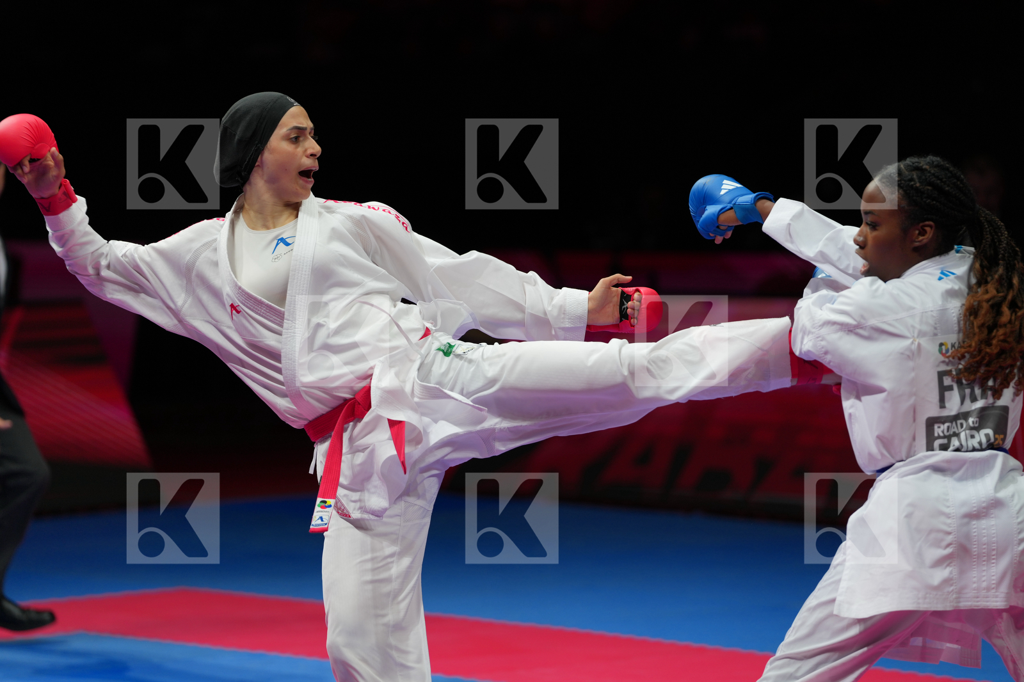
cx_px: 512
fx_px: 5119
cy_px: 341
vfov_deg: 7.6
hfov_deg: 11.4
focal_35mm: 180
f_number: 2.8
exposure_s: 1/1000
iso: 400
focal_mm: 180
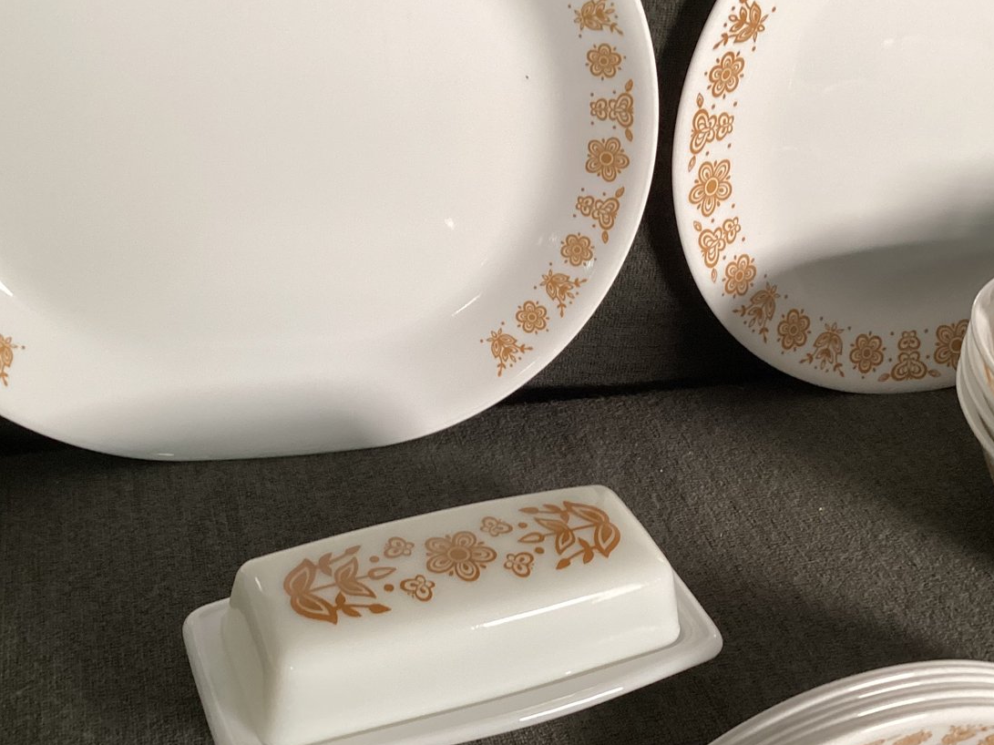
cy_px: 486
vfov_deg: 33.3
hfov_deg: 43.8
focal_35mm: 43
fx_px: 1235
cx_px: 470
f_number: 2.4
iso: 125
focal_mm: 3.3
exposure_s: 1/60
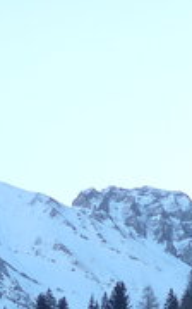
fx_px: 1722
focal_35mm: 205
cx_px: 394
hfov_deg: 6.2
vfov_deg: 9.7
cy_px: 563
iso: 100
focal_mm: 6
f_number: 2.8
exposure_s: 1/250
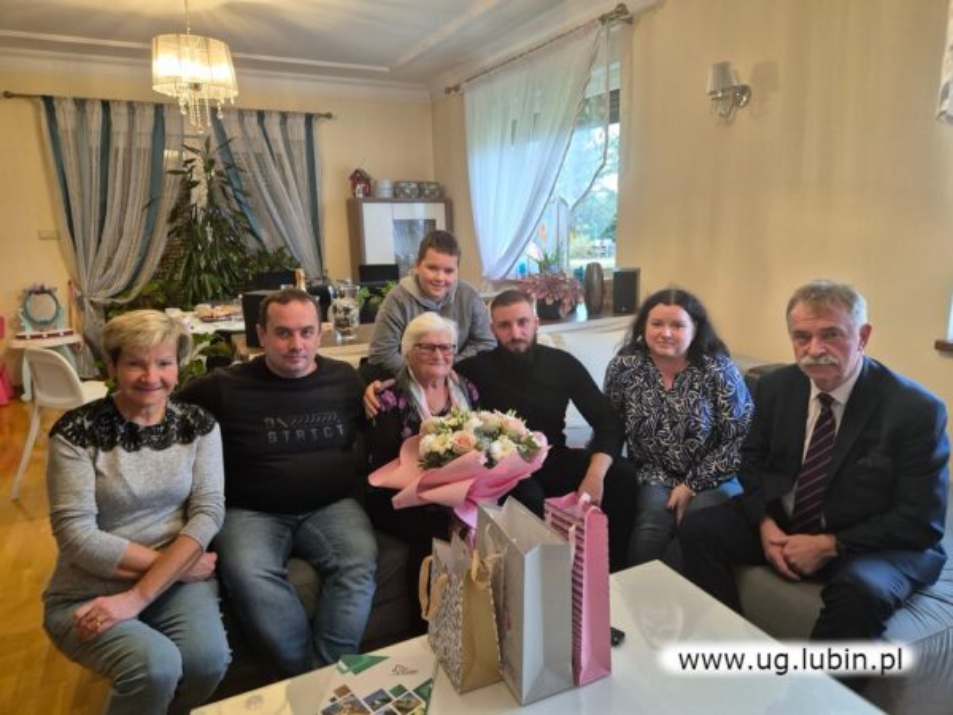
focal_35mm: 23
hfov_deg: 73.9
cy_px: 358
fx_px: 633
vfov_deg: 58.9
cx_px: 476
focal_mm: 5.4
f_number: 1.8
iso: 640
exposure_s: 1/100
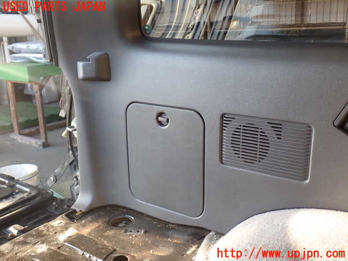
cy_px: 130
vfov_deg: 37.7
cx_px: 174
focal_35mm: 38
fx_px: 382
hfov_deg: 49.0
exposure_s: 1/80
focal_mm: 6.83
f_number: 2.7
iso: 100
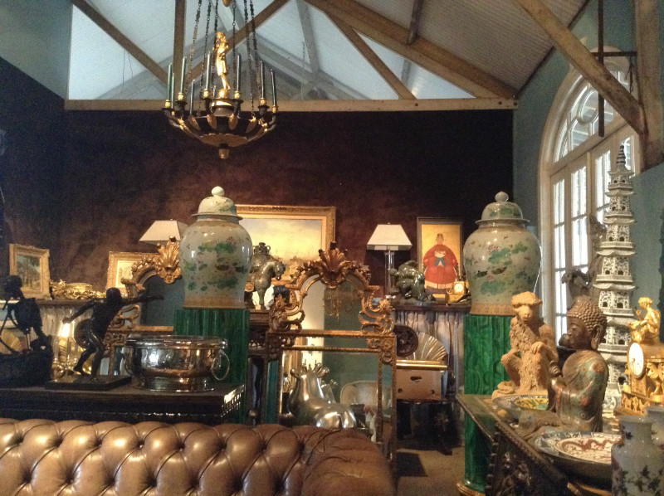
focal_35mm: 33
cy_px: 248
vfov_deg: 42.9
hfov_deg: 55.4
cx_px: 332
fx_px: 632
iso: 500
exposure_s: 1/15
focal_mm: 3.3
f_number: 2.4
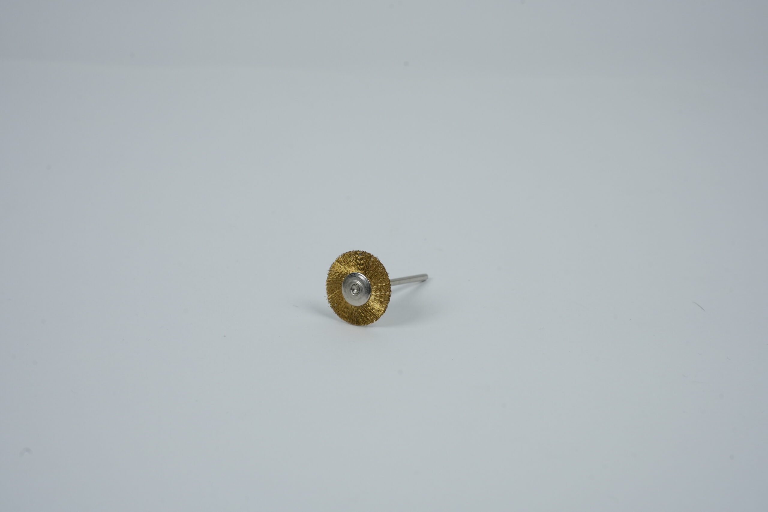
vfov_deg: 19.5
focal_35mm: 70
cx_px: 384
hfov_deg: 28.8
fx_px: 1493
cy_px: 256
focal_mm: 70
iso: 1250
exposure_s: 1/125
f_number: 13
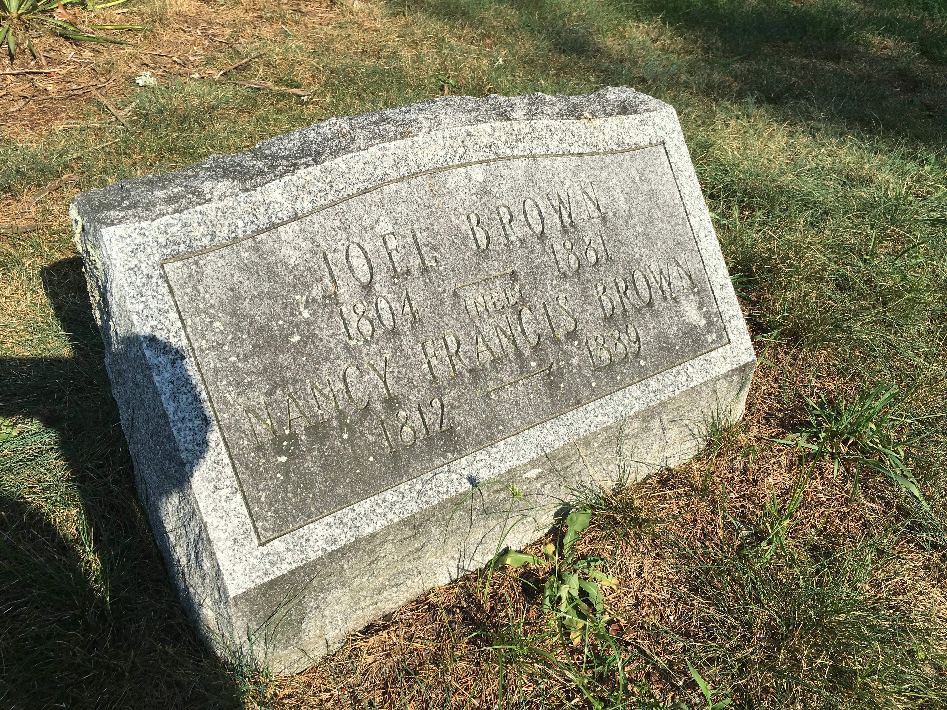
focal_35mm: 29
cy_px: 355
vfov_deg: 48.2
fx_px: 793
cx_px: 474
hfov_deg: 61.7
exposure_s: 1/1425
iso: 25
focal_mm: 4.15
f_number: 2.2
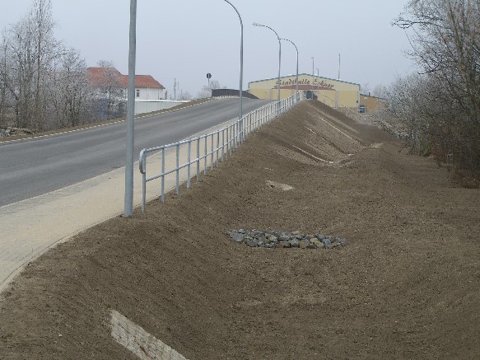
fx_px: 1109
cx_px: 240
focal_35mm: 80
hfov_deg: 24.4
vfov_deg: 18.4
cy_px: 180
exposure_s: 1/100
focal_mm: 16.6
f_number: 4.4
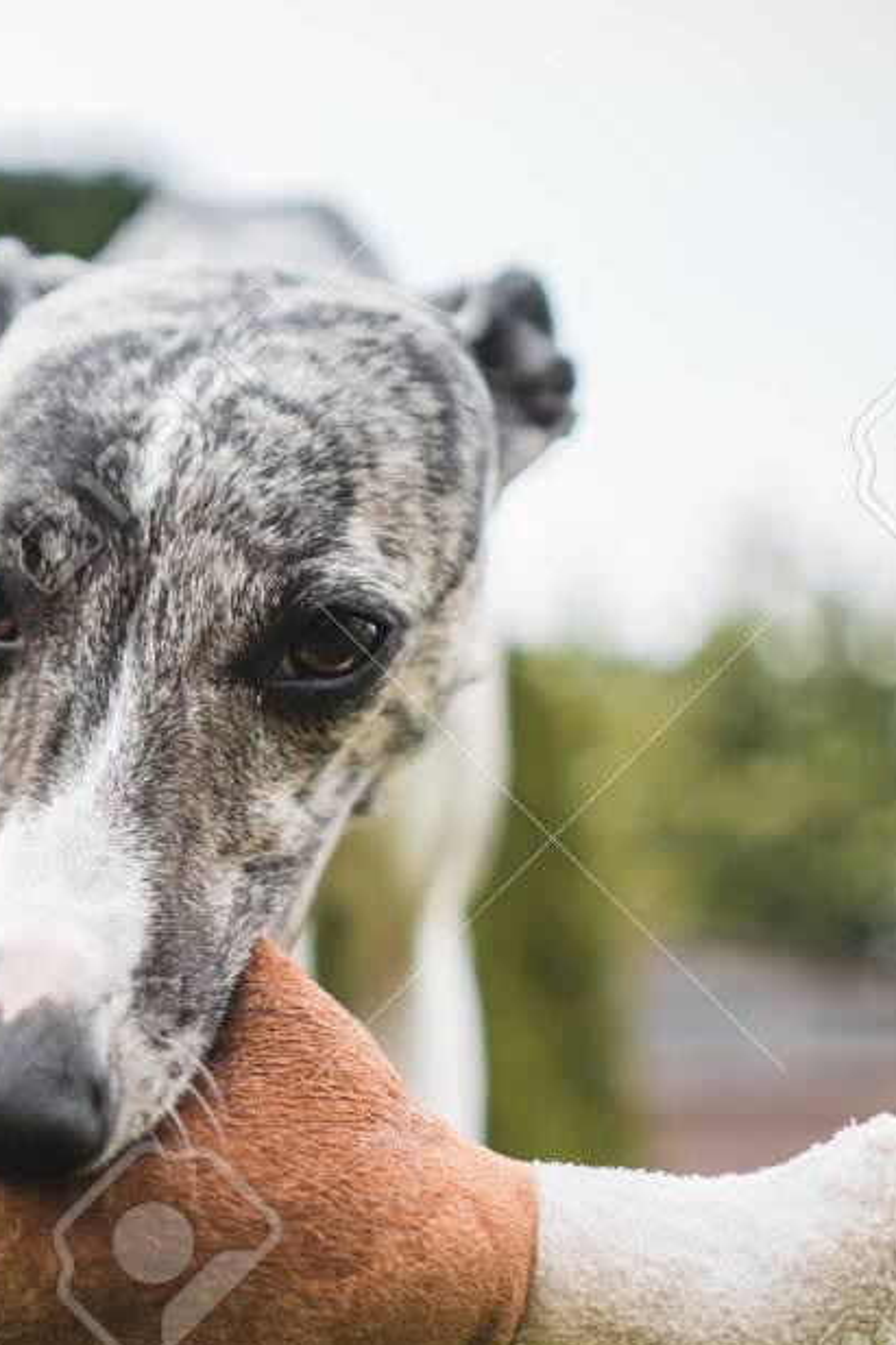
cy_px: 839
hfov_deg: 22.4
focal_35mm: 59
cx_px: 76
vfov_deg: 33.8
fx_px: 2204
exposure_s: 1/1600
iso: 100
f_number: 2
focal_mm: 28
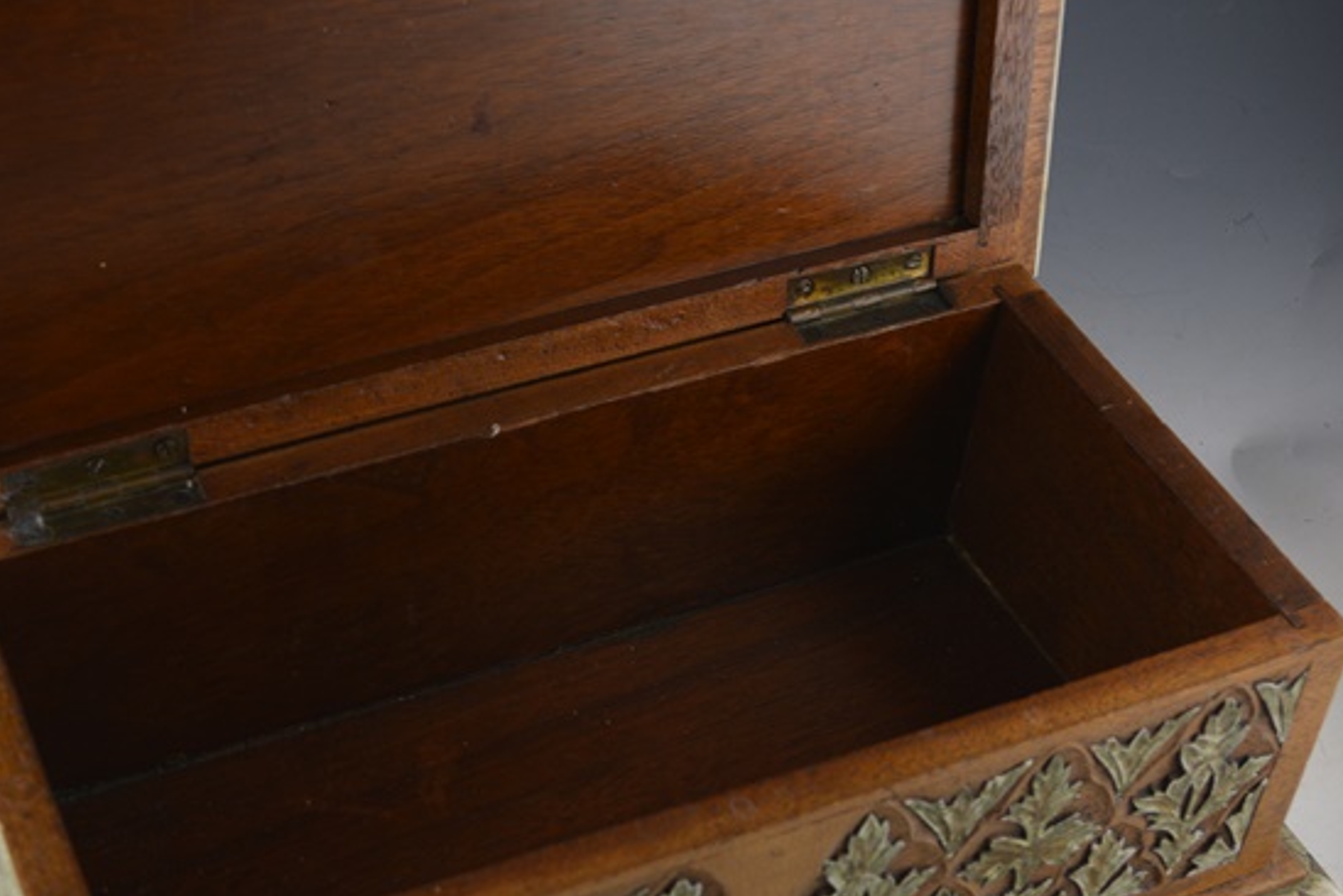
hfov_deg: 31.3
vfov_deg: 21.2
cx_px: 544
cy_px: 575
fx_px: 2389
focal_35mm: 64
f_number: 5.6
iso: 280
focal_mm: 26
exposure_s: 1/125
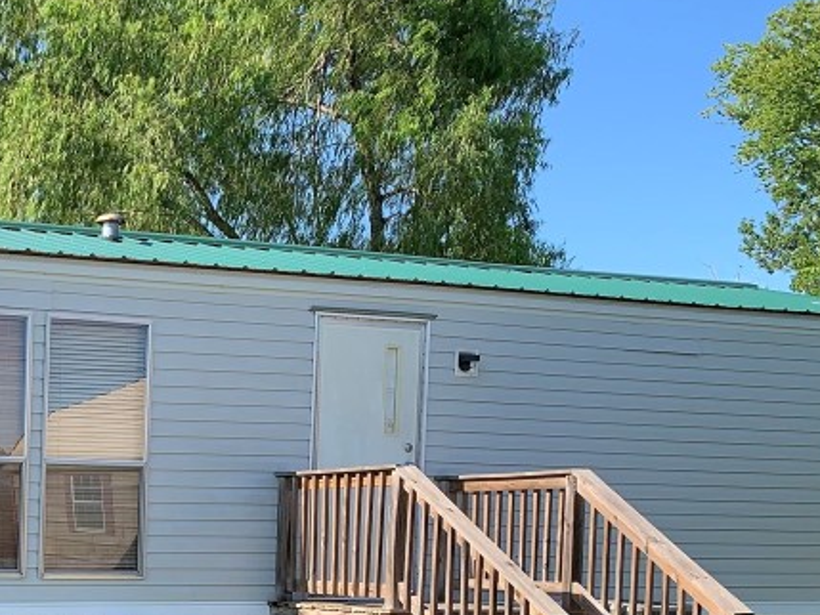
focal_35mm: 62
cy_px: 674
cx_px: -76
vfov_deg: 22.4
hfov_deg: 28.4
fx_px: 1469
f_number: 1.8
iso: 25
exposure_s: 1/796
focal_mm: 4.25
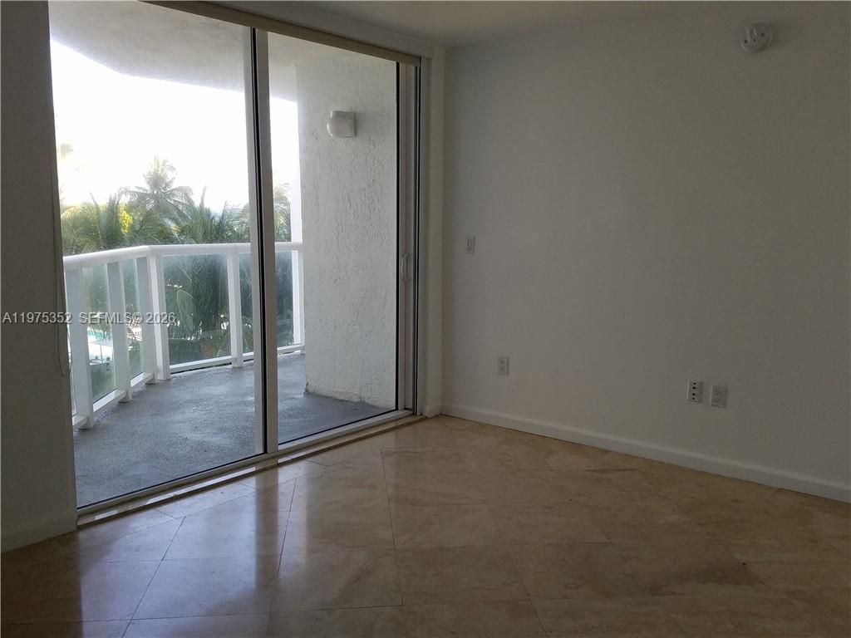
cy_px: 319
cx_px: 426
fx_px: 664
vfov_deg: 51.4
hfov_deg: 65.3
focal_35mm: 27
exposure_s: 1/122
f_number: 1.7
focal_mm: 4.25
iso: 50
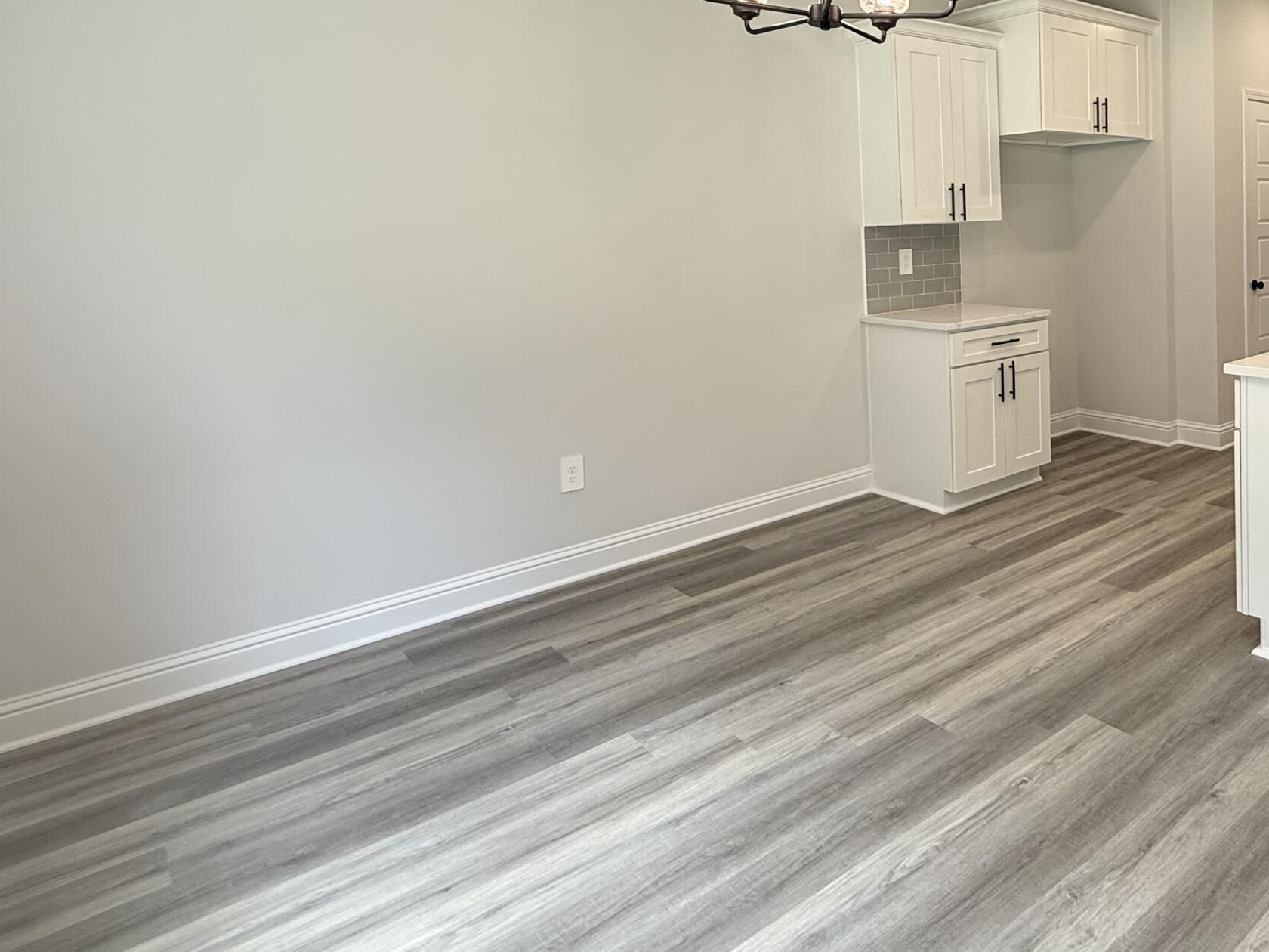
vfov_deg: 53.0
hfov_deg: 63.4
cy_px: 265
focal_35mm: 25
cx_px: 1014
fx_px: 916
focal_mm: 2.22
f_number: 2.2
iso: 200
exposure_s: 1/120
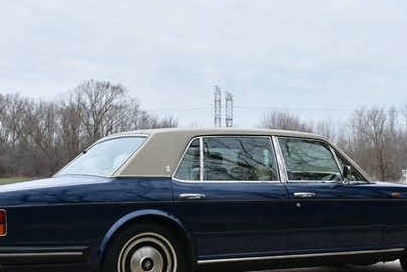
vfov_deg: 21.2
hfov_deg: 31.4
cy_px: 205
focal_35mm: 64
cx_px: 226
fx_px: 722
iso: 280
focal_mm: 27
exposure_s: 1/500
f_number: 8
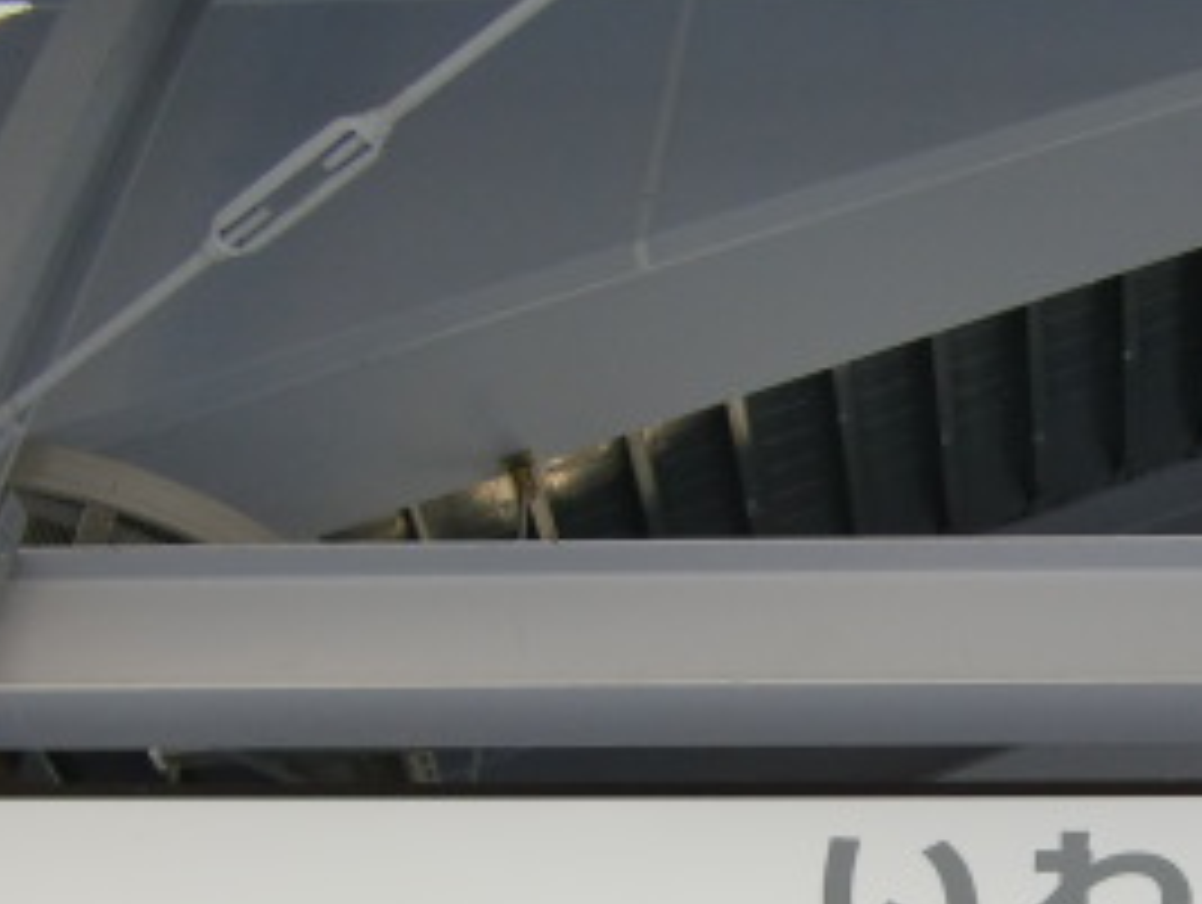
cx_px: 1116
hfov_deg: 27.7
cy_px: 805
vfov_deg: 21.5
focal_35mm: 67
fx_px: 2330
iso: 100
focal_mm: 4.9
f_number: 2.6
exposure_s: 1/60
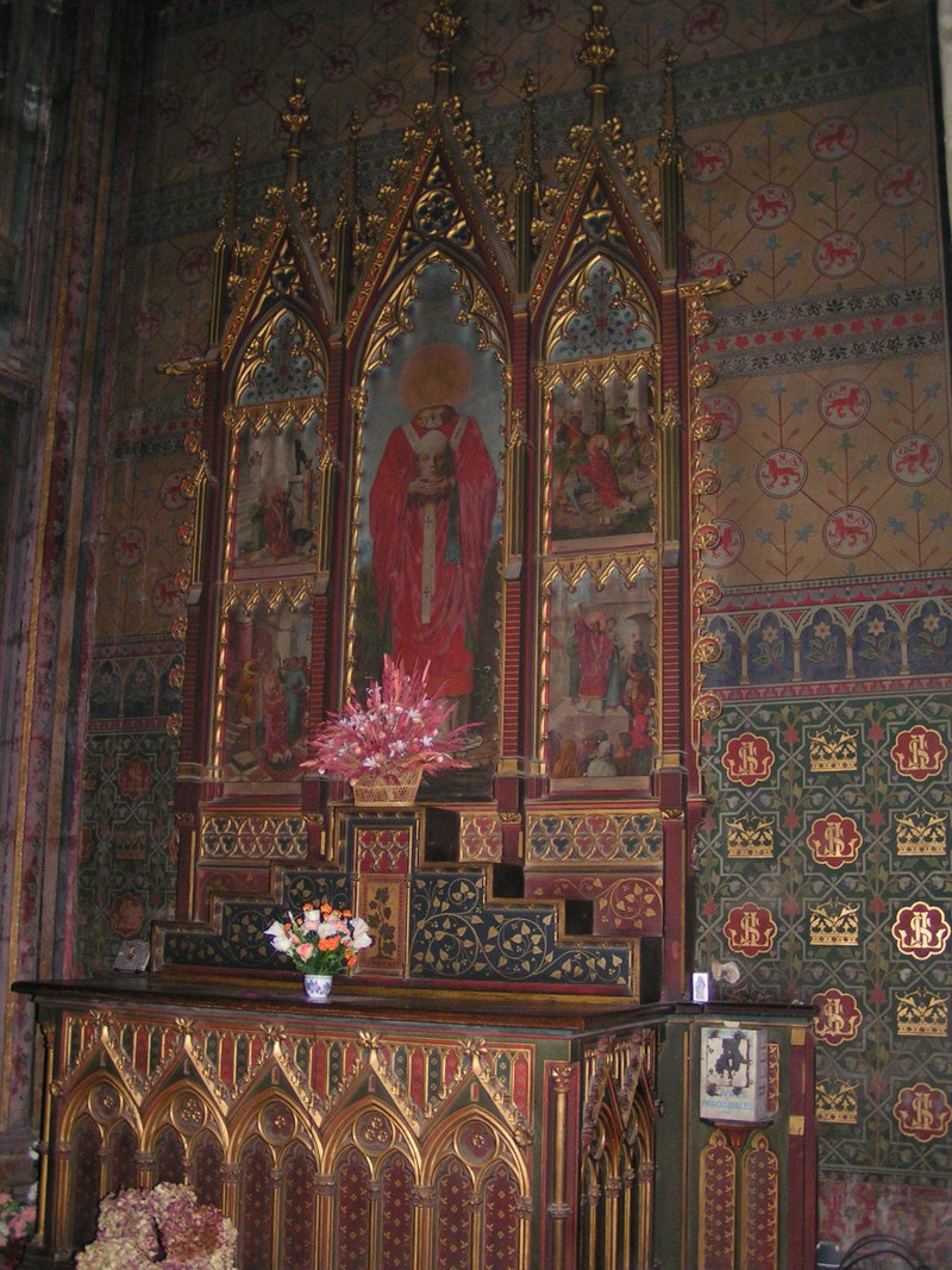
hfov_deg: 37.7
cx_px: 476
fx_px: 1394
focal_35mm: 38
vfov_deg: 49.0
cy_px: 635
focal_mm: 5.8
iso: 200
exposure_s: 1/40
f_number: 2.8
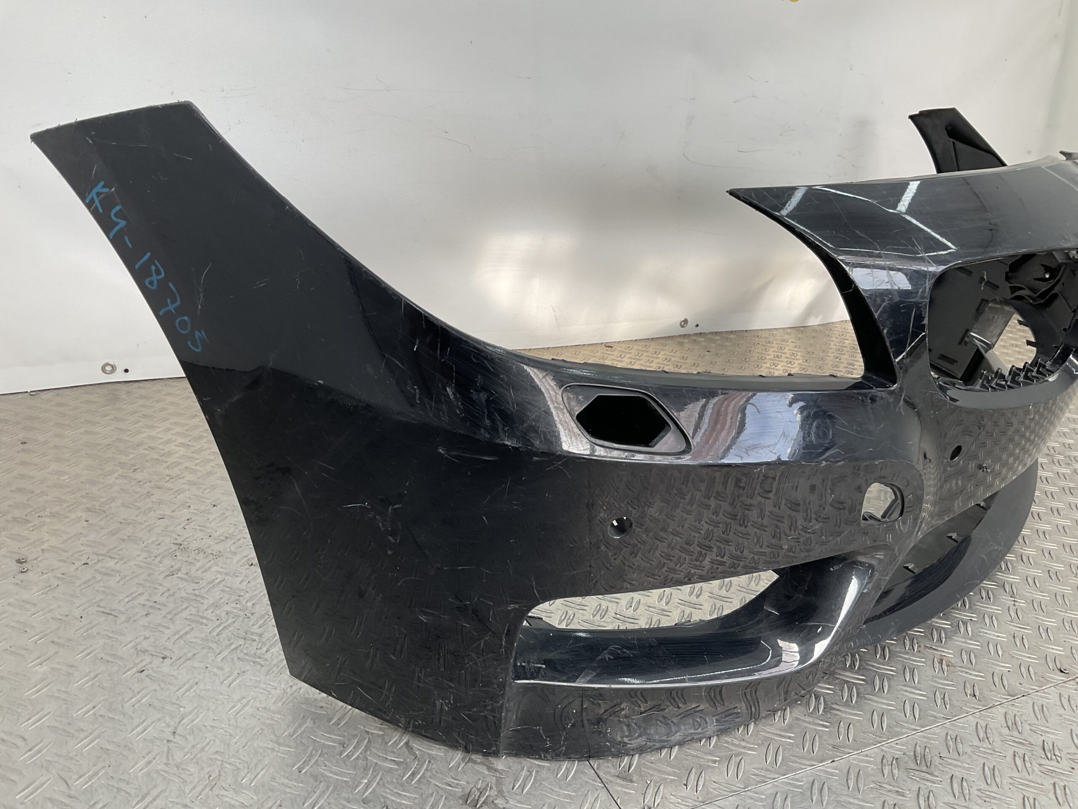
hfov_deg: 61.7
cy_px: 404
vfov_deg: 48.2
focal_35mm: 29
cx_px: 539
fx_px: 903
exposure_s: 1/184
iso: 16
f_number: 1.8
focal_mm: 3
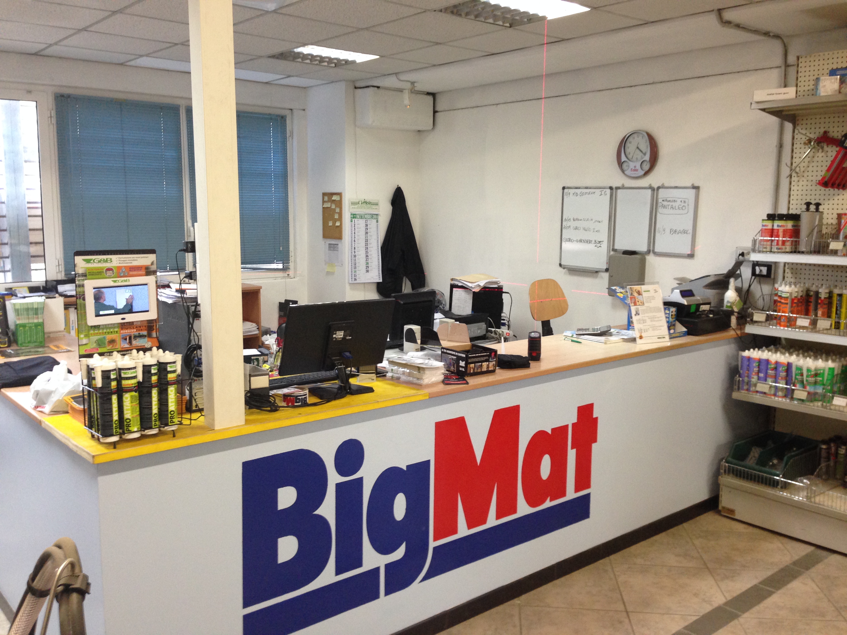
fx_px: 807
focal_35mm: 33
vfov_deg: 42.9
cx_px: 424
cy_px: 318
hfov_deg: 55.4
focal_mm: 4.12
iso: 160
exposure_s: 1/20
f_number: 2.4
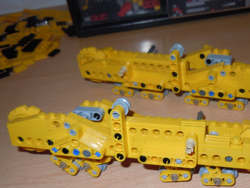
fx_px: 325
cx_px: 153
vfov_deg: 32.1
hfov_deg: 41.8
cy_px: 113
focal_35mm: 45
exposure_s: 1/30
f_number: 3.5
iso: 100
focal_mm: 5.4
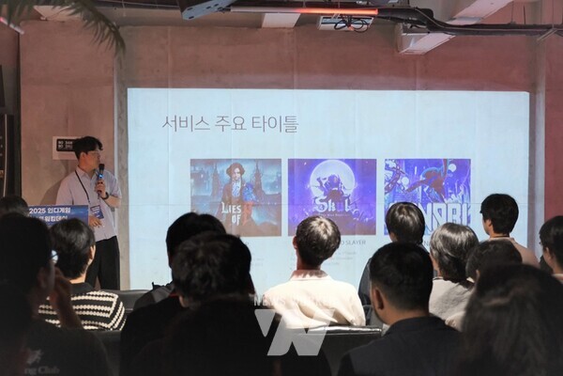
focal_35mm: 45
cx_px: 282
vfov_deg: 29.9
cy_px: 188
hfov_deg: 43.6
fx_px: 704
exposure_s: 1/60
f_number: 3.6
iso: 5000
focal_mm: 30.2
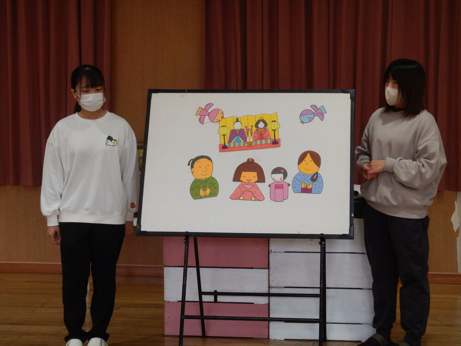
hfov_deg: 27.0
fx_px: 959
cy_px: 173
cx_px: 230
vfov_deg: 20.4
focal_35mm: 72
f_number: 4.5
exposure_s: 1/30
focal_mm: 13
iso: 160
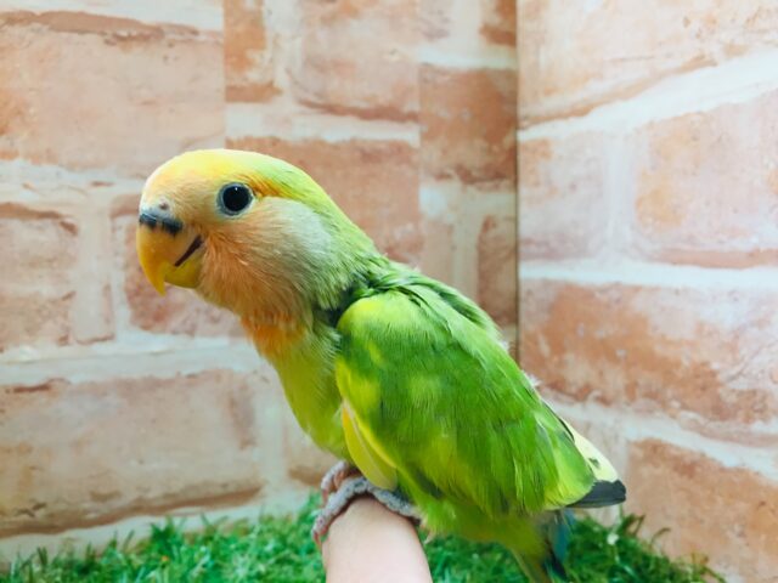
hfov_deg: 61.7
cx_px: 389
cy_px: 292
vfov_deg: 48.2
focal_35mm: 29
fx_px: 652
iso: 80
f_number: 2.2
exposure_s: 1/30
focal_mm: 4.15
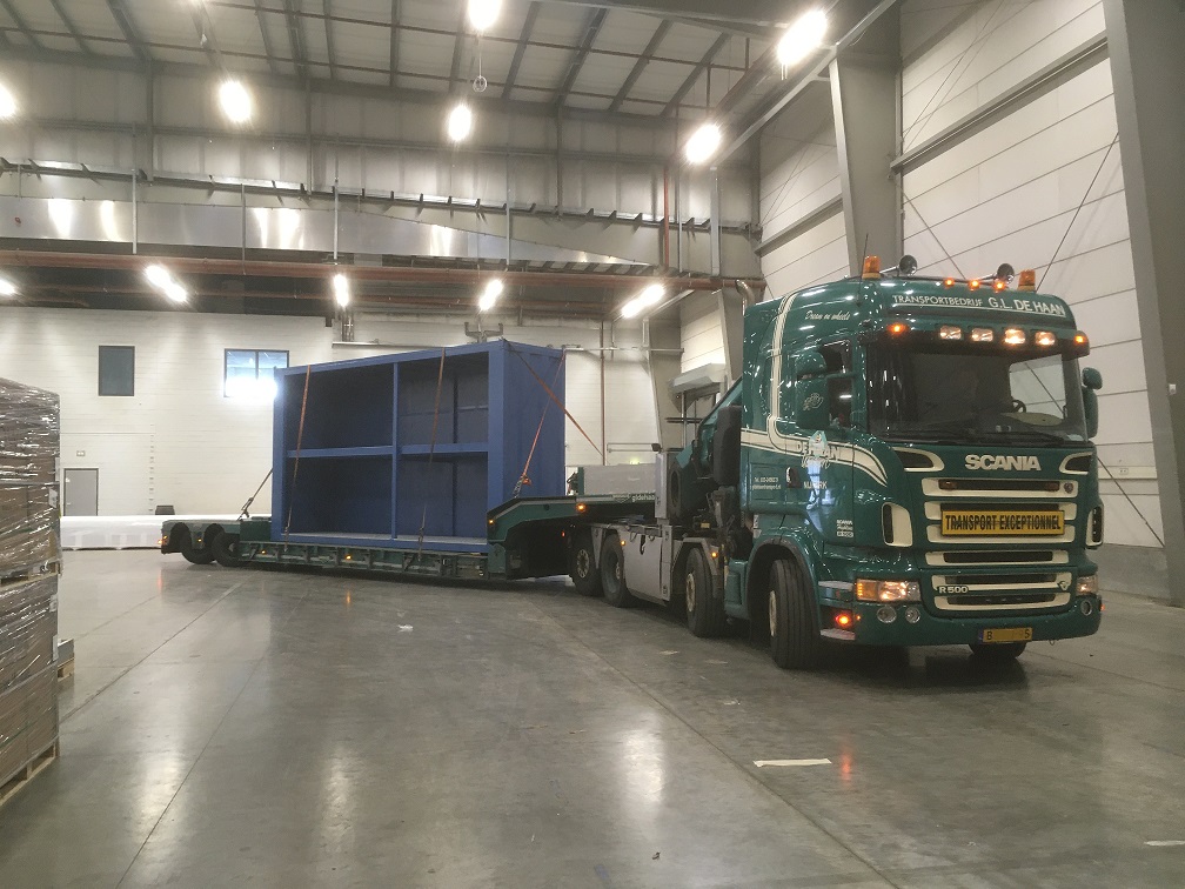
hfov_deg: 61.7
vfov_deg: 48.2
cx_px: 592
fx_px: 993
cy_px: 444
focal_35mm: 29
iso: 125
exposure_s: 1/33
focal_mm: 4.15
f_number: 2.2
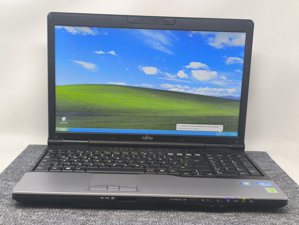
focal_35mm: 46
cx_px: 150
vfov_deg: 31.5
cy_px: 112
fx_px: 397
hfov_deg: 41.2
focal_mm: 6.14
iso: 200
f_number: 1.65
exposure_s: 1/100
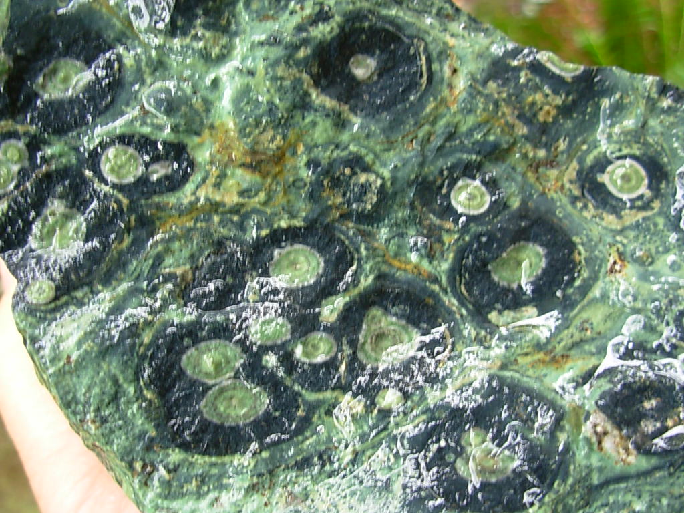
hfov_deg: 49.0
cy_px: 256
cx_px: 342
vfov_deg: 37.7
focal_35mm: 38
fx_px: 751
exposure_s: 1/15.5
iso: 50
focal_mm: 6.3
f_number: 2.9
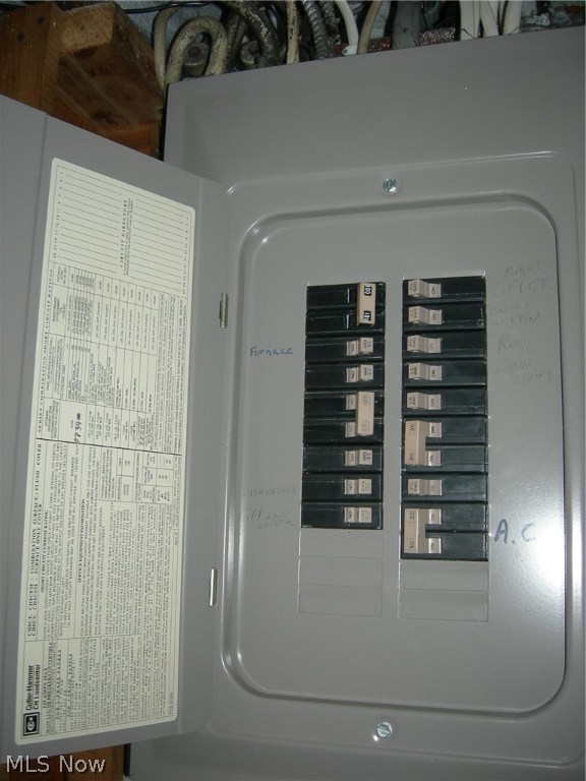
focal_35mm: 36
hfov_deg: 39.7
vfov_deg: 51.4
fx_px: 813
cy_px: 390
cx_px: 293
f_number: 2.7
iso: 64
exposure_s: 1/60.1
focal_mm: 7.5
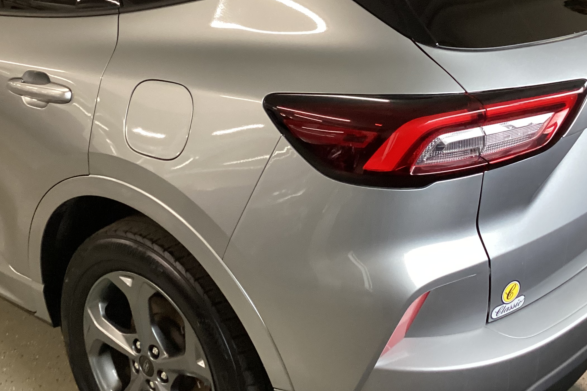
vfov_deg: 26.8
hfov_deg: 39.6
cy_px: 127
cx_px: 277
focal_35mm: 50
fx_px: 815
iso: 250
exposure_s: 1/60
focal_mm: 3.3
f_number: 2.4
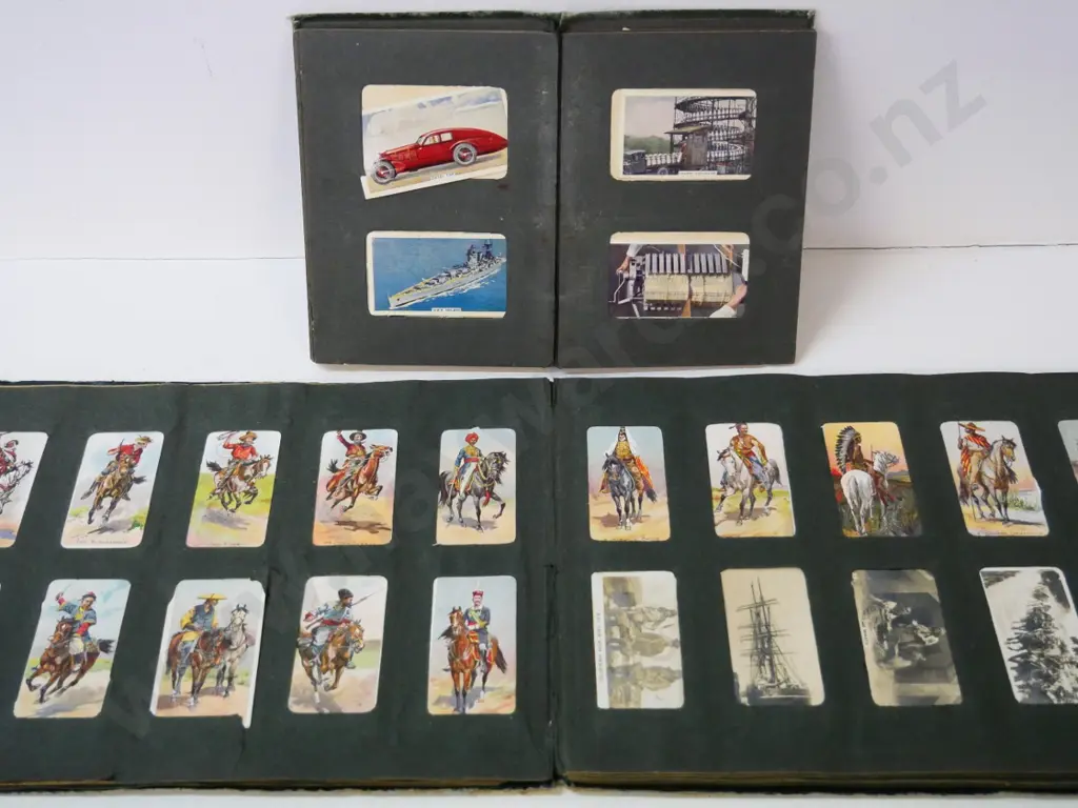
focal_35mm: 44
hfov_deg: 42.9
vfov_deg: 32.9
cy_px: 404
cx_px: 539
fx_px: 1370
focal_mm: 22
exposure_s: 1/200
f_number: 4.2
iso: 3200
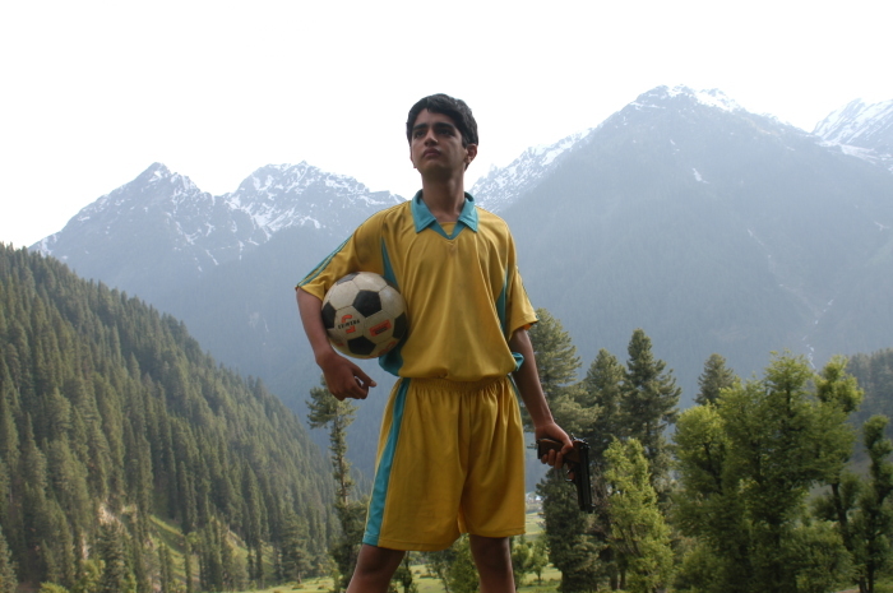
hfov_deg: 46.4
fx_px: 1041
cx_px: 446
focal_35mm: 42
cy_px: 296
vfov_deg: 31.8
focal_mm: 28
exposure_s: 1/125
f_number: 5.6
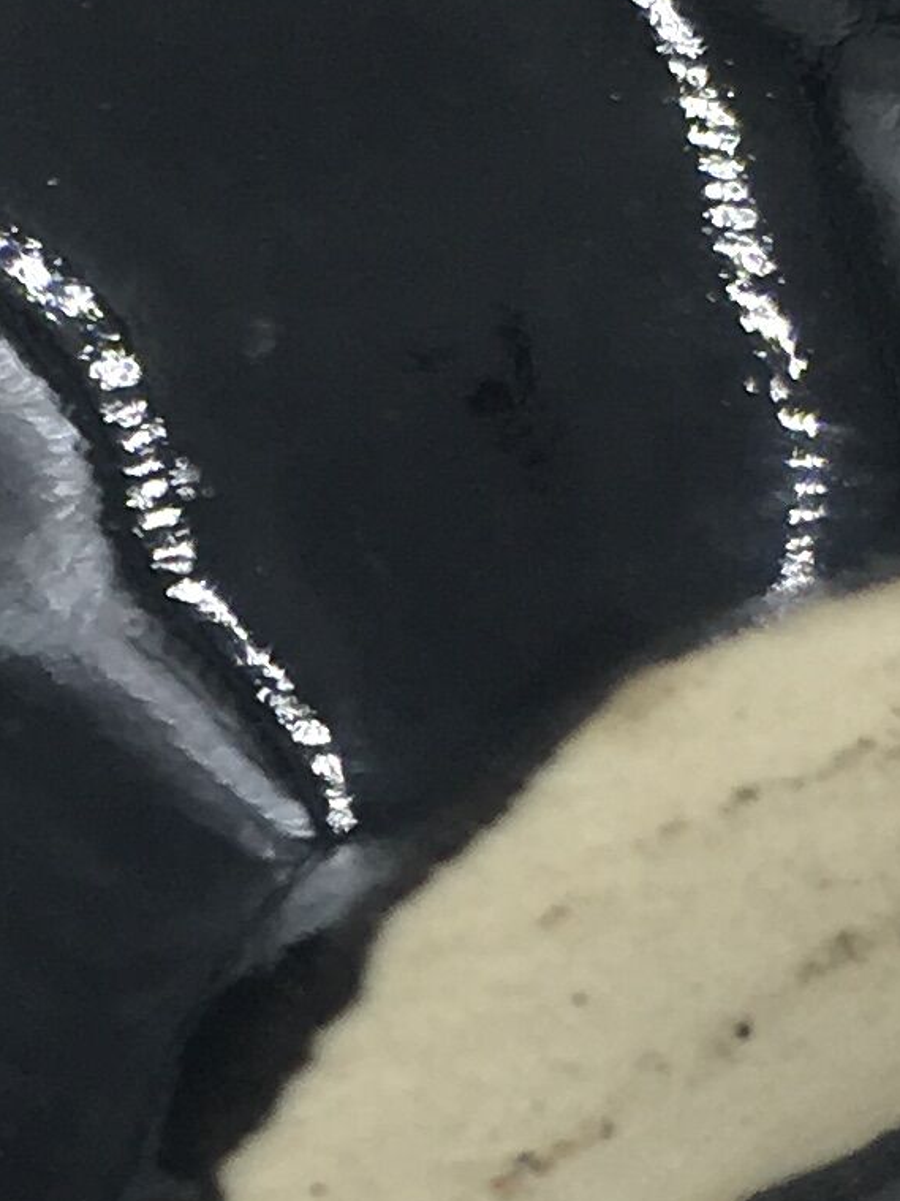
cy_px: 970
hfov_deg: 9.6
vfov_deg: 12.8
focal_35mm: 154
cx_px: 85
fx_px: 5340
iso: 25
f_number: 2.2
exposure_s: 1/169
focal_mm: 4.15
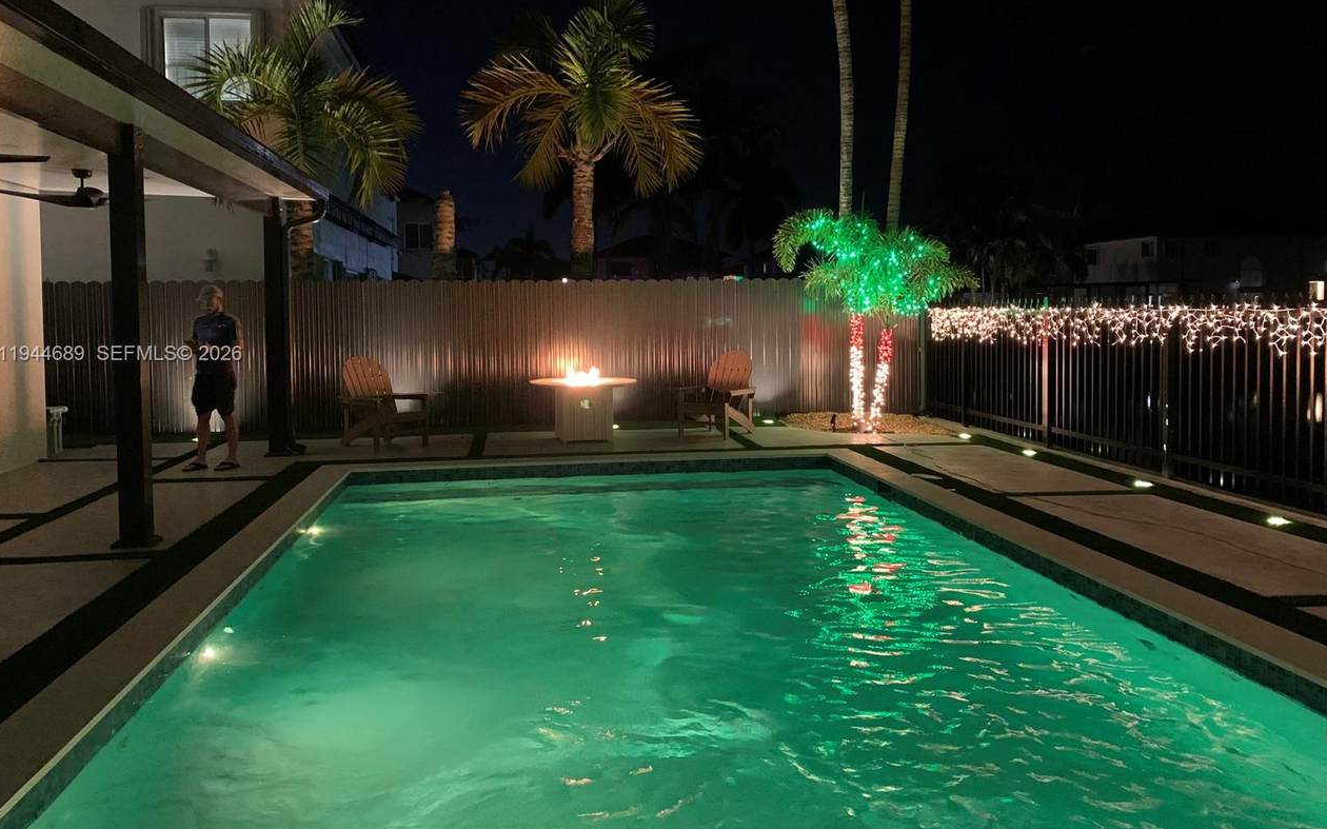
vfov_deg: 44.4
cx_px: 654
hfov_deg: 66.5
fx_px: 1012
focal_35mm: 28
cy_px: 355
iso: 800
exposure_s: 1/20
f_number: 1.8
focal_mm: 4.25
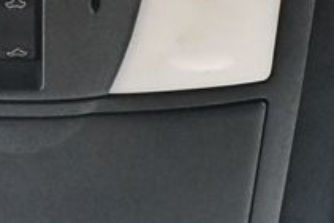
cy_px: 128
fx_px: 1012
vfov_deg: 12.6
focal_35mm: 109
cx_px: 14
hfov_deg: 18.3
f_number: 3.5
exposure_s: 1/60
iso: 8000
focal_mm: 18
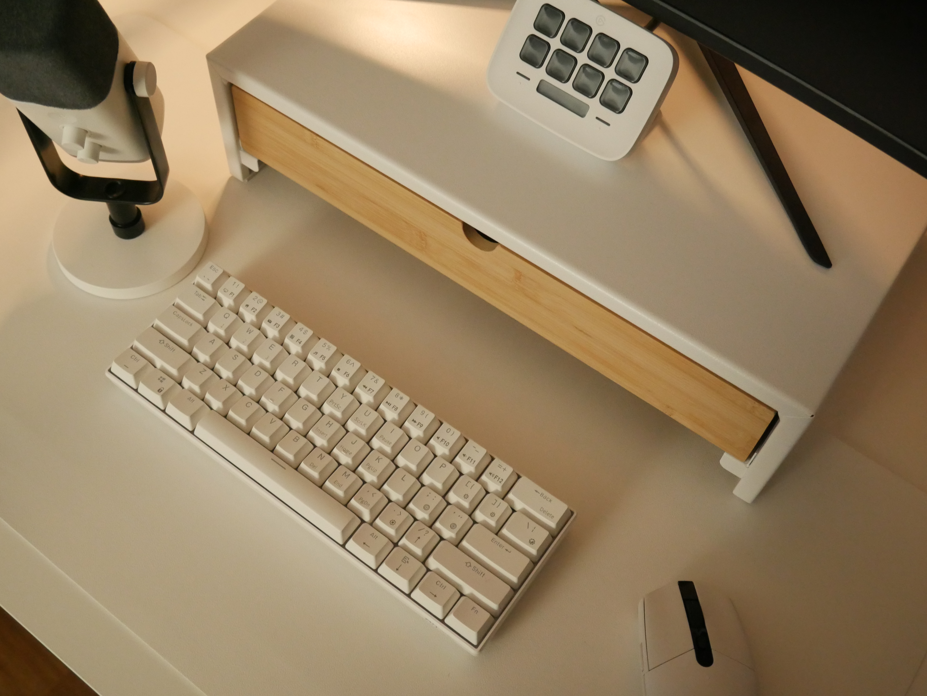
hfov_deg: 46.8
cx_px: 464
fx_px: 1072
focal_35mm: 40
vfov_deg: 36.0
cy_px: 348
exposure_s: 1/80
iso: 3200
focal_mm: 20
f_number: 4.4
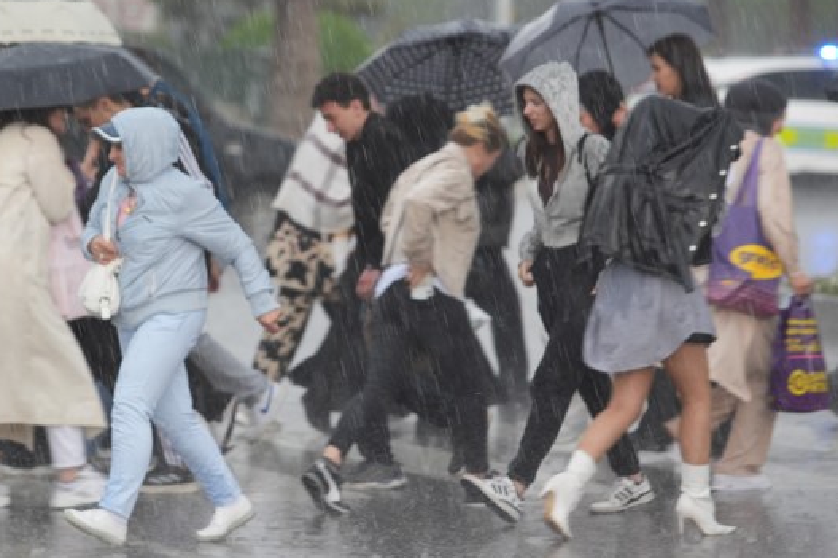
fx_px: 6539
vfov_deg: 4.9
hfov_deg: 7.3
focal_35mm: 281
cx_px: 315
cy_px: 250
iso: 640
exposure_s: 1/200
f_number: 4
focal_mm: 185
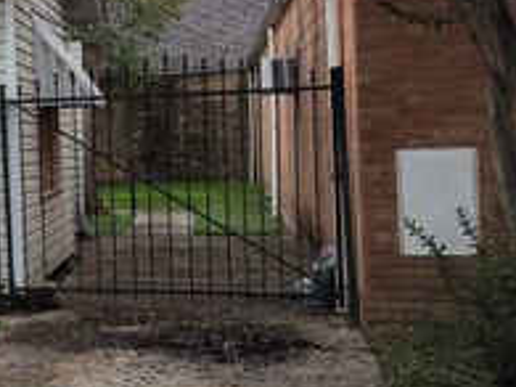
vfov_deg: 18.6
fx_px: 1177
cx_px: -262
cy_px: 147
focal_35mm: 79
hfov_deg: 20.9
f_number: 1.8
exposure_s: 1/580
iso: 40
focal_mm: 5.4
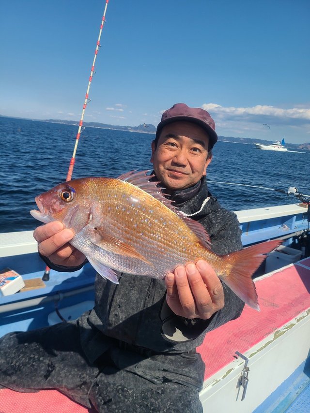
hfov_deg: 53.0
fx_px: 311
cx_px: 155
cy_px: 206
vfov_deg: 67.3
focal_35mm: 26
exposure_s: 1/3203
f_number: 1.8
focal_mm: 5.4
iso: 40
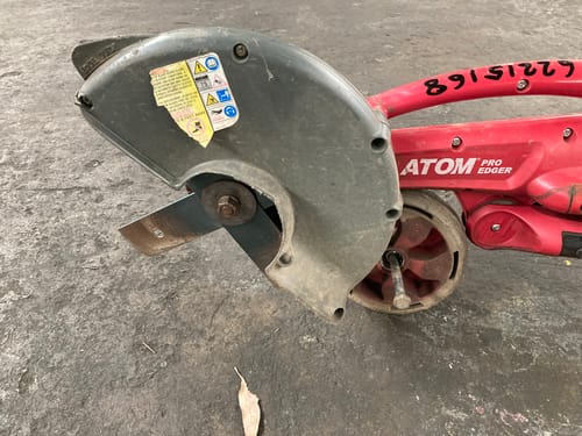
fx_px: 471
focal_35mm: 28
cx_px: 291
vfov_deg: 49.7
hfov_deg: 63.4
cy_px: 218
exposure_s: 1/50
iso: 320
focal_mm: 3.99
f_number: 1.8
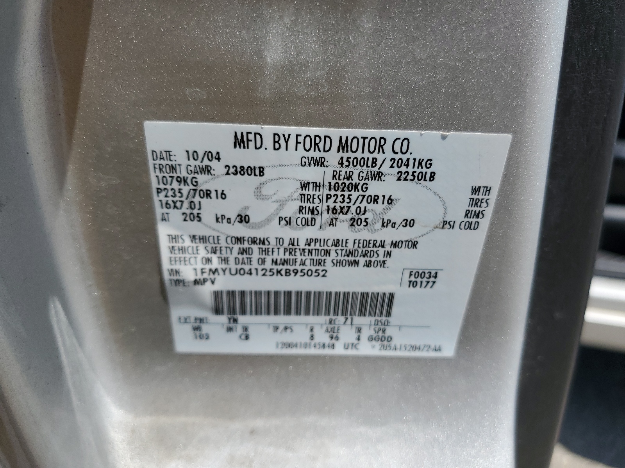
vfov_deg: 53.1
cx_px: 312
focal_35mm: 26
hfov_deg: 67.3
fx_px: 469
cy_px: 234
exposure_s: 1/2500
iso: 50
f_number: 1.5
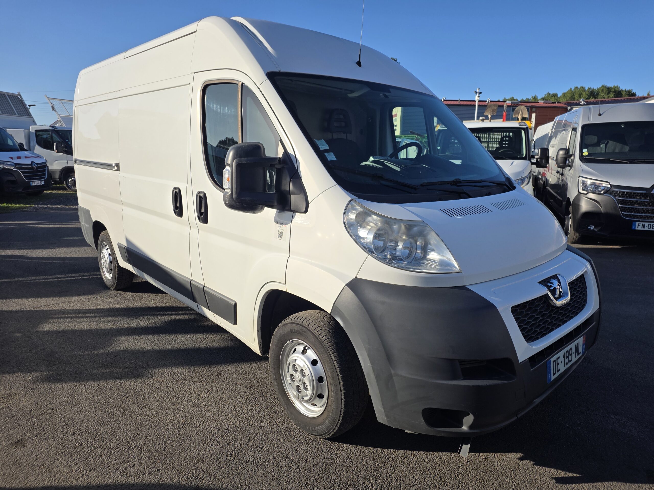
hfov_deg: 73.9
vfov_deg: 58.9
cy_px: 245
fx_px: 435
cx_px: 327
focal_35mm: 23
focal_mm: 6.25
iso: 80
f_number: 1.7
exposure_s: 1/7626
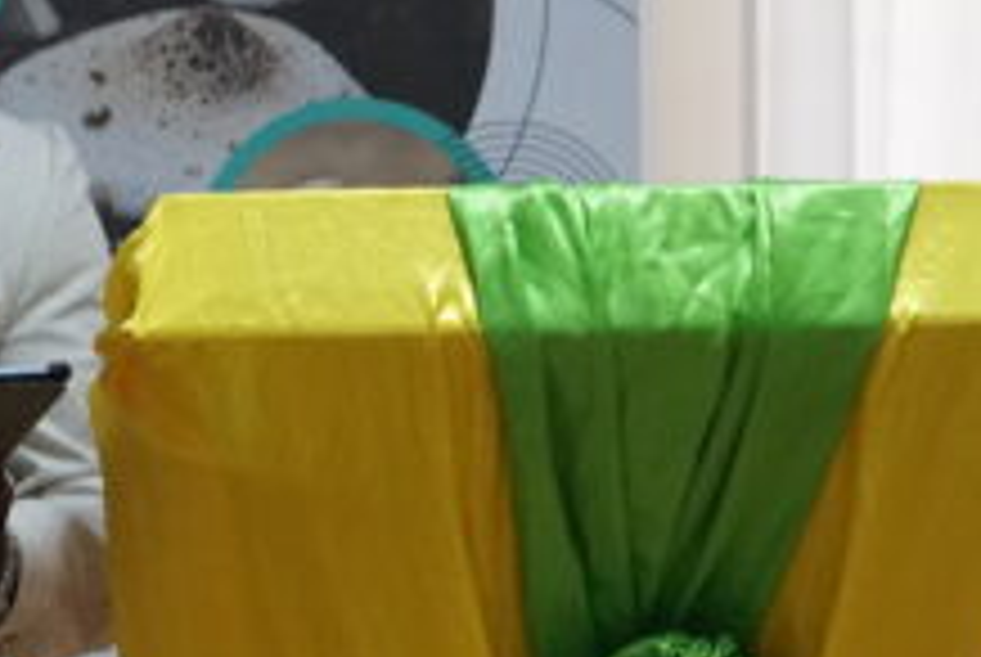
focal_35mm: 475
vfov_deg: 2.9
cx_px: -198
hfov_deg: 4.3
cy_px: 320
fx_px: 12961
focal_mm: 90
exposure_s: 1/160
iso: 3200
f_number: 4
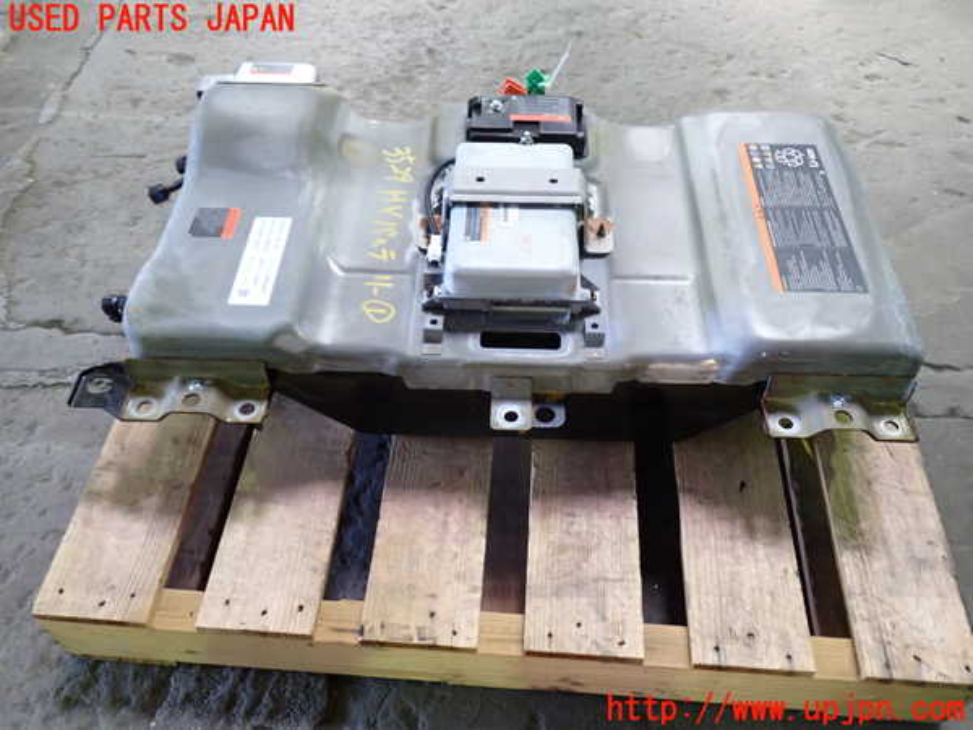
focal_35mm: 30
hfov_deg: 60.0
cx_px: 486
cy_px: 365
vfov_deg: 46.8
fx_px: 843
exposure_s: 1/30
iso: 320
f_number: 2.3
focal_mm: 5.4
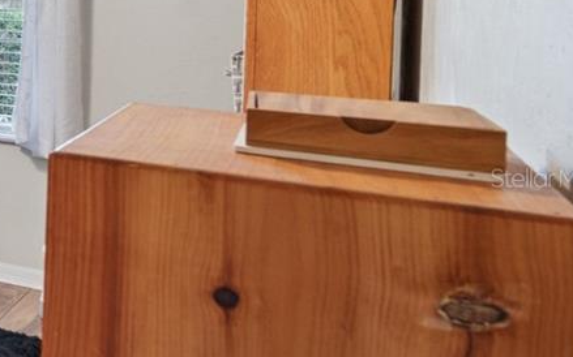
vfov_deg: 24.8
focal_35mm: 52
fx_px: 812
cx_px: -437
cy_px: 178
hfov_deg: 22.9
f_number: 8
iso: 400
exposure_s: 1/8
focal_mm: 14
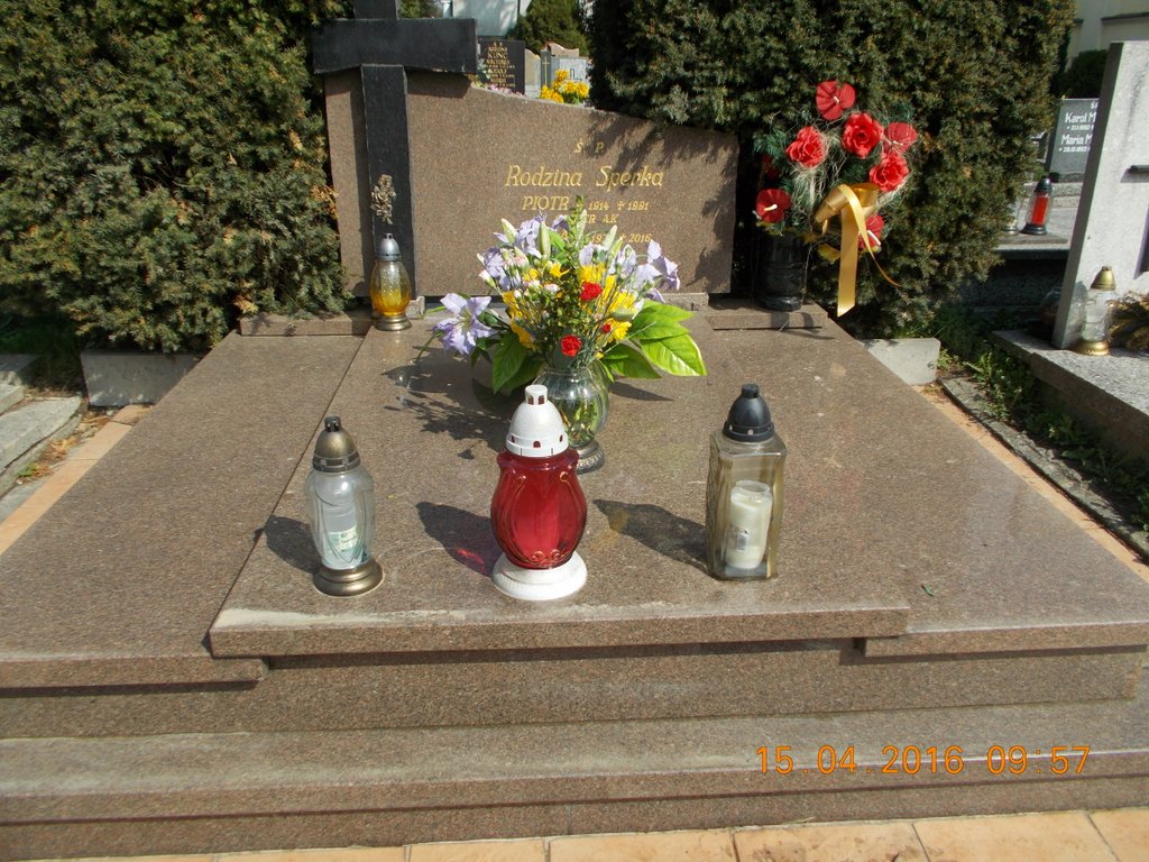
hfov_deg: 67.3
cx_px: 574
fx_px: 863
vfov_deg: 53.1
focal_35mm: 26
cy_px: 431
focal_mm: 4.6
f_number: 3.2
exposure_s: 1/1000
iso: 80
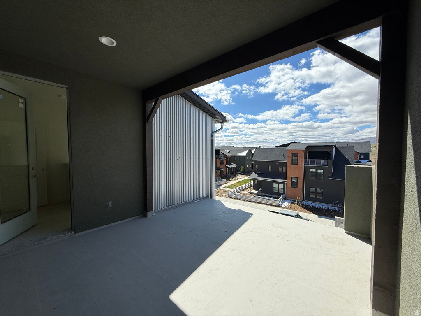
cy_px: 158
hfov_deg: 102.1
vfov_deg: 85.7
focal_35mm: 14
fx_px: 170
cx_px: 210
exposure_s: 1/2976
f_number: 2.2
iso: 50
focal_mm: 2.22
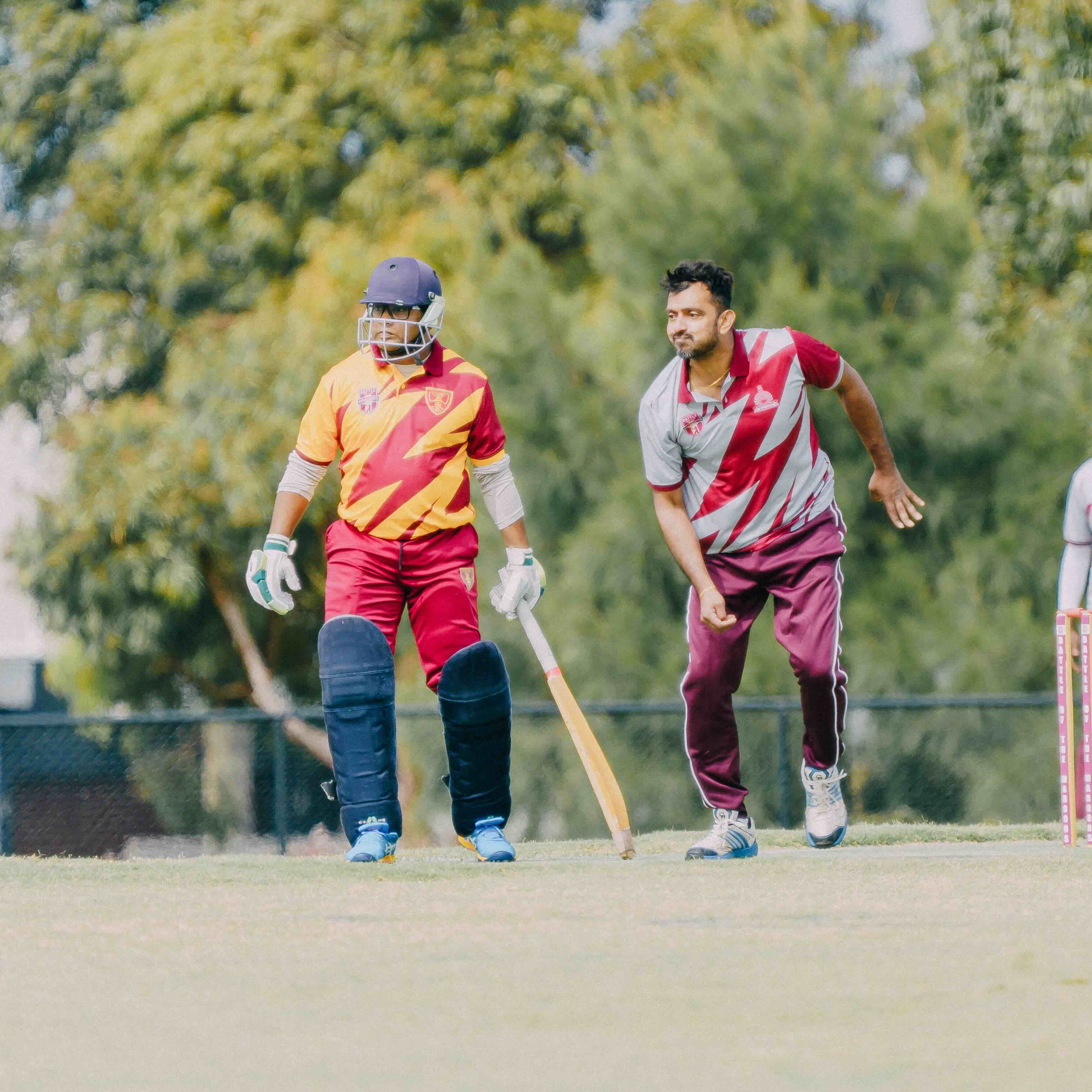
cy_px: 603
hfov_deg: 2.0
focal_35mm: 861
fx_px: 30729
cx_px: 732
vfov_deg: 2.0
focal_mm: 600
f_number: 6.3
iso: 320
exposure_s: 1/800
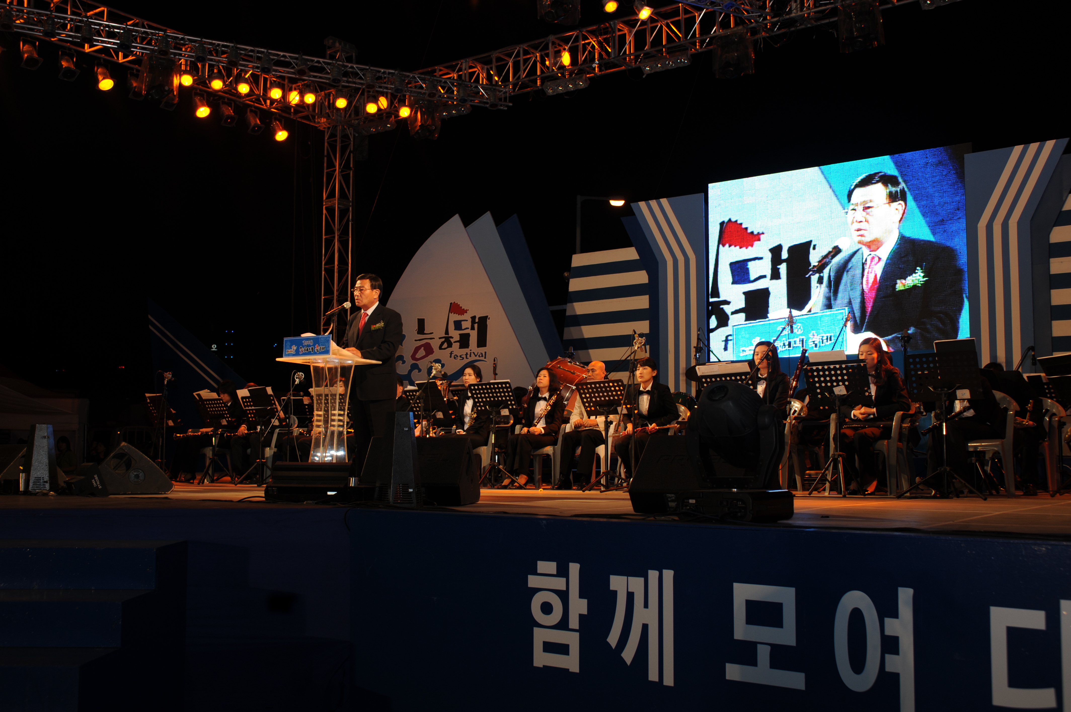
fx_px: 1130
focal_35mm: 38
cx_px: 536
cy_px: 356
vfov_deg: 35.0
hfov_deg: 50.7
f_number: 6.3
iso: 400
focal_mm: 38
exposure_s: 1/60
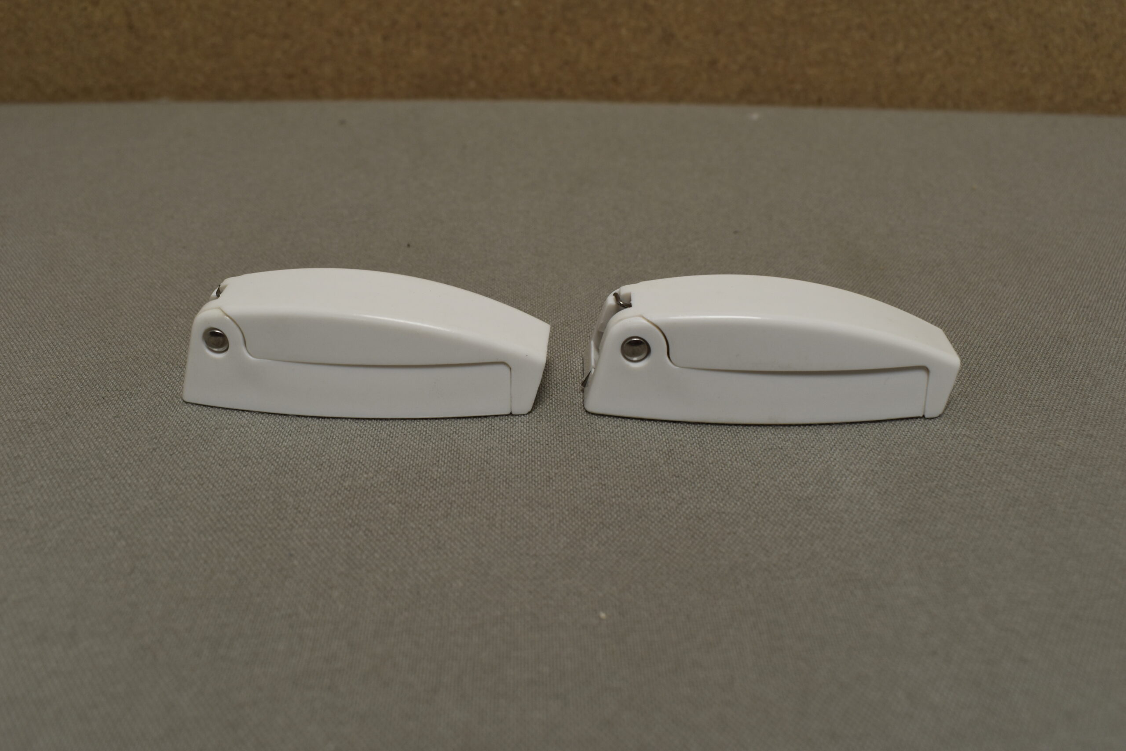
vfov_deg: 41.7
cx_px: 563
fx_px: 985
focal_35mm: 32
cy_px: 376
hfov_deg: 59.5
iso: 250
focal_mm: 21
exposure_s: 1/60
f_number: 8
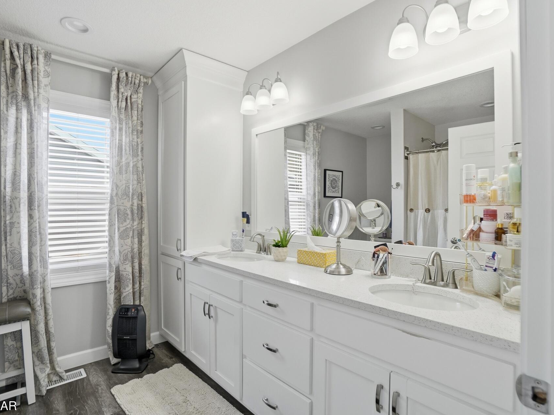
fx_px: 272
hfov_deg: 91.0
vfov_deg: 74.7
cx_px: 266
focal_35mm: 17
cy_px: 209
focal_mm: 10
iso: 125
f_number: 8
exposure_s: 1/250
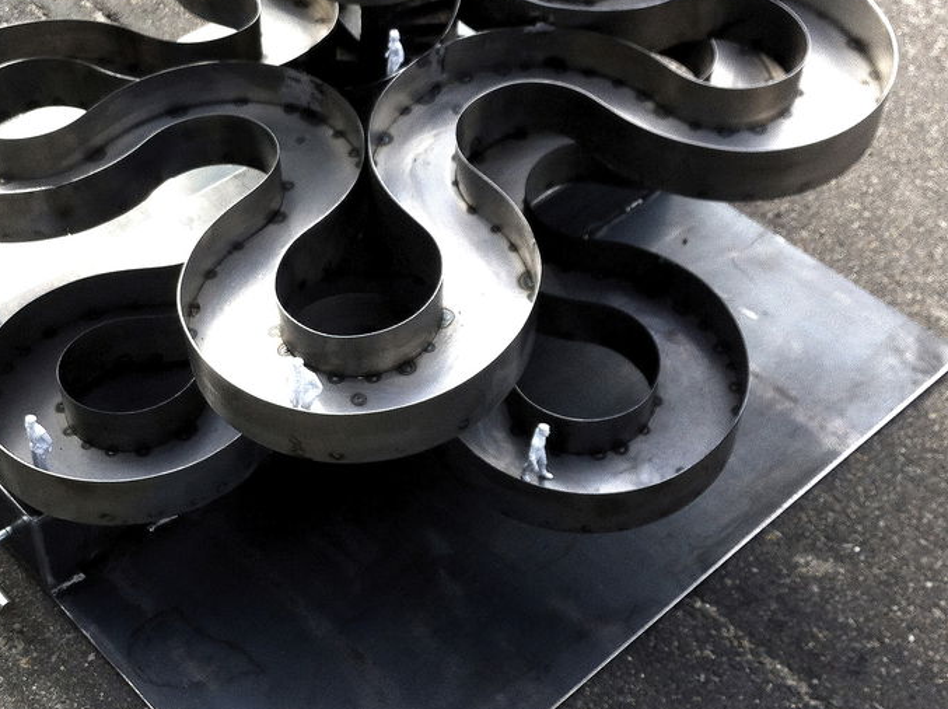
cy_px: 304
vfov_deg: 23.6
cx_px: 378
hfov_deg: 31.1
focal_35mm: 62
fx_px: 1696
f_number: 2.8
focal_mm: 3.85
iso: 80
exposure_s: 1/351
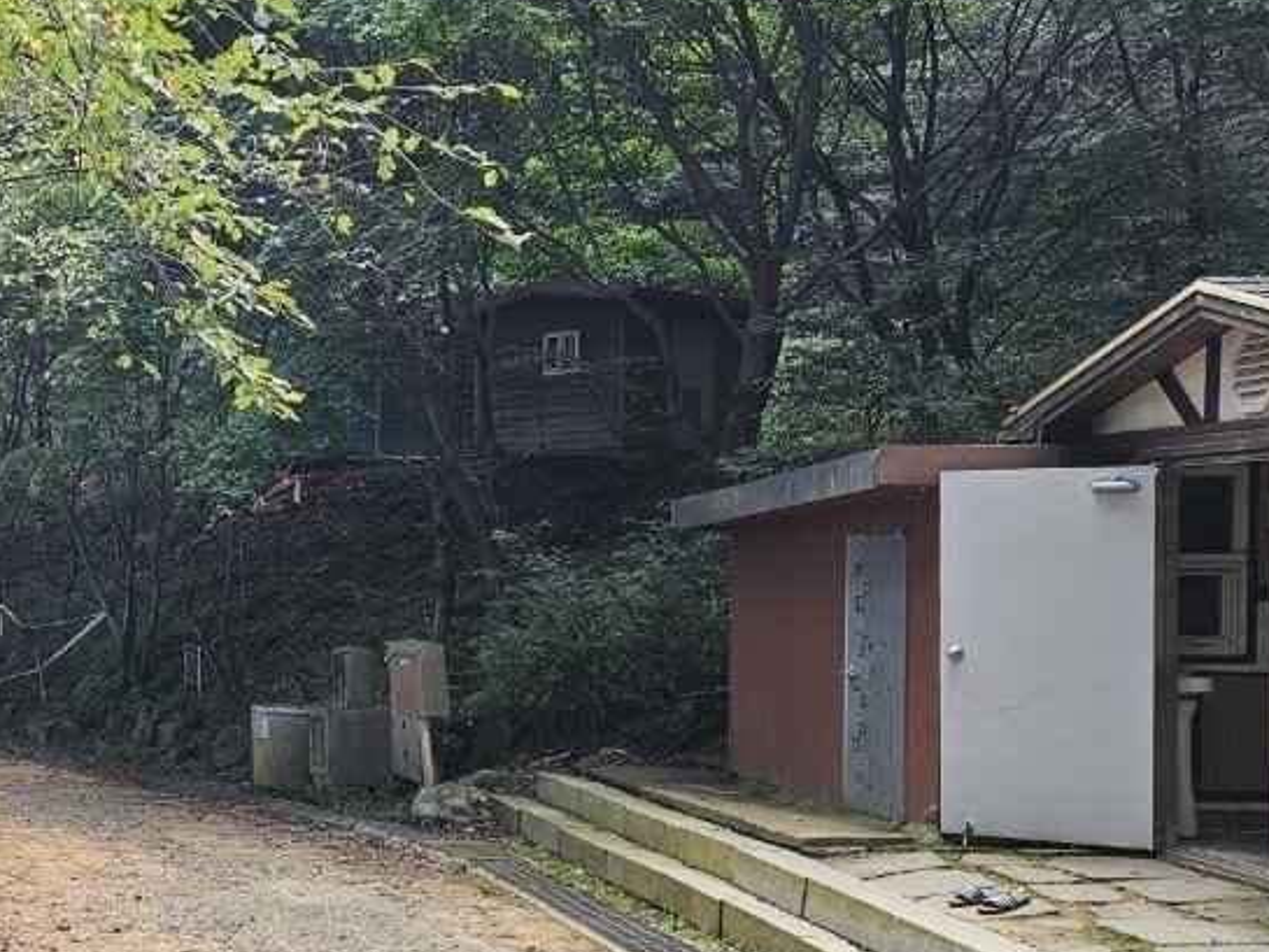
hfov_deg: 32.3
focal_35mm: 54
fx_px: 1980
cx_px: -44
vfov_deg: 27.0
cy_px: 561
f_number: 1.8
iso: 32
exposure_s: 1/180
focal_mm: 5.4
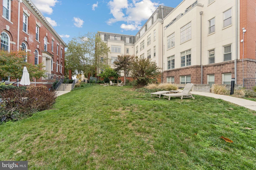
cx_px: 128
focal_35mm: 15
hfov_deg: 100.4
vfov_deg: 77.3
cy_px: 85
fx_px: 107
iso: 200
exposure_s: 1/100
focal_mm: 10
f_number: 5
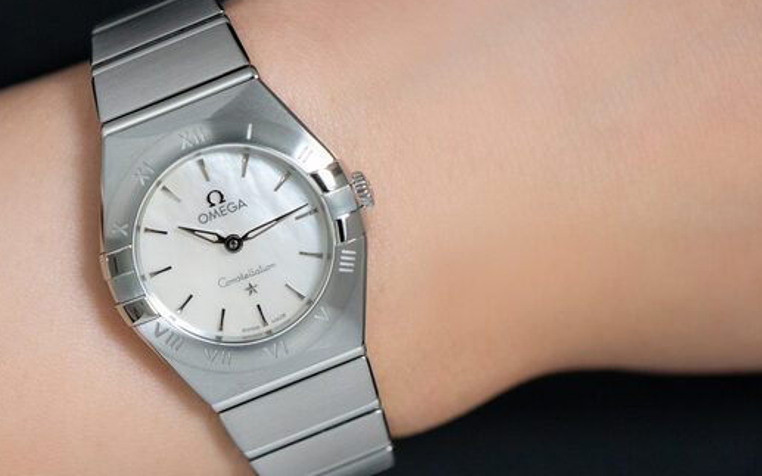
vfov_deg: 17.8
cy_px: 215
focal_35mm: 73
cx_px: 229
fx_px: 1516
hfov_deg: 28.0
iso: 500
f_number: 4.5
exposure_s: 1/100
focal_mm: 50
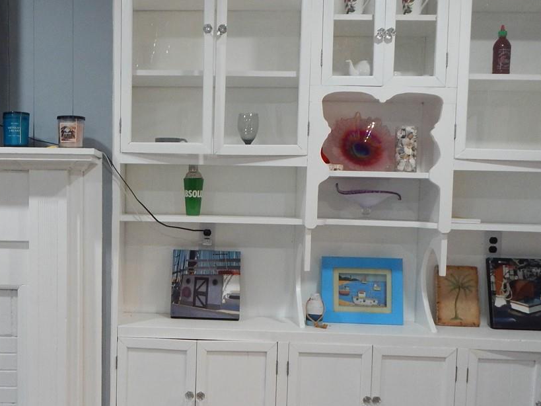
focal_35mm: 43
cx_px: 149
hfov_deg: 42.8
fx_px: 672
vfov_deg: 33.5
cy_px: 238
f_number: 3
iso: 220
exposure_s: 1/30
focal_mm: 4
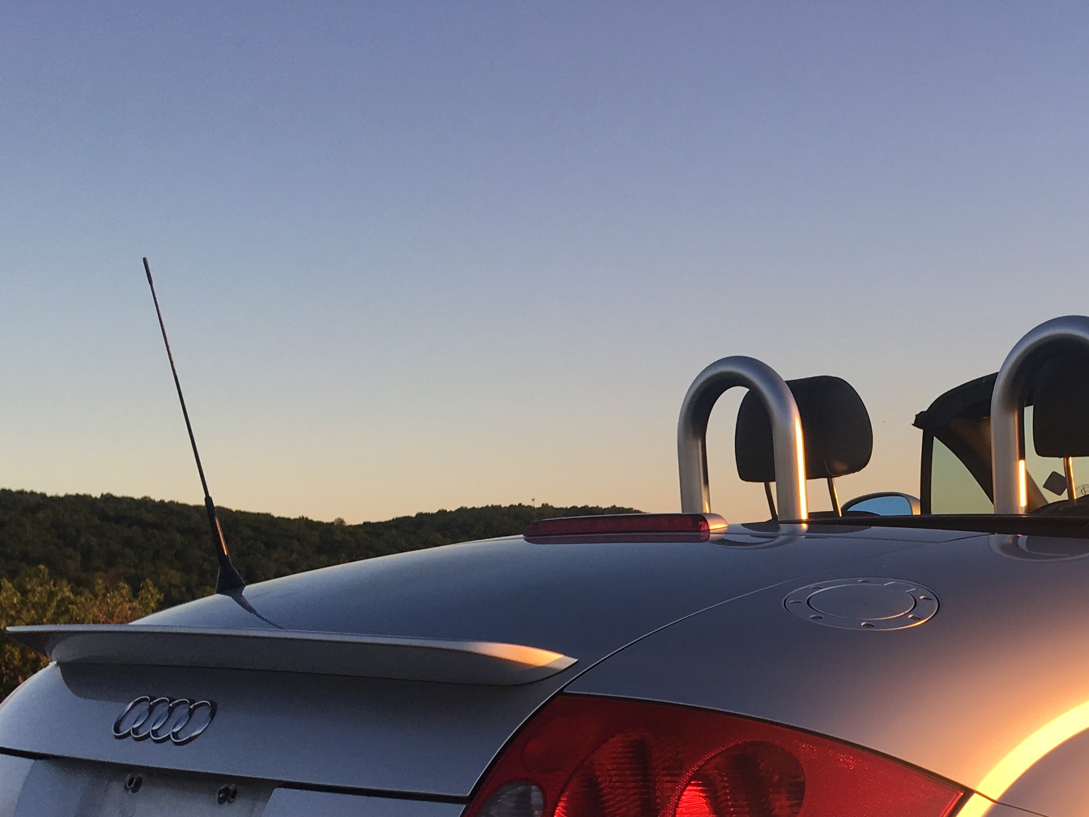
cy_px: 794
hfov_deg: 32.5
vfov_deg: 24.6
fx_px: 1794
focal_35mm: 57
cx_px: 924
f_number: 2.2
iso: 25
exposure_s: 1/353
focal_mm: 4.15
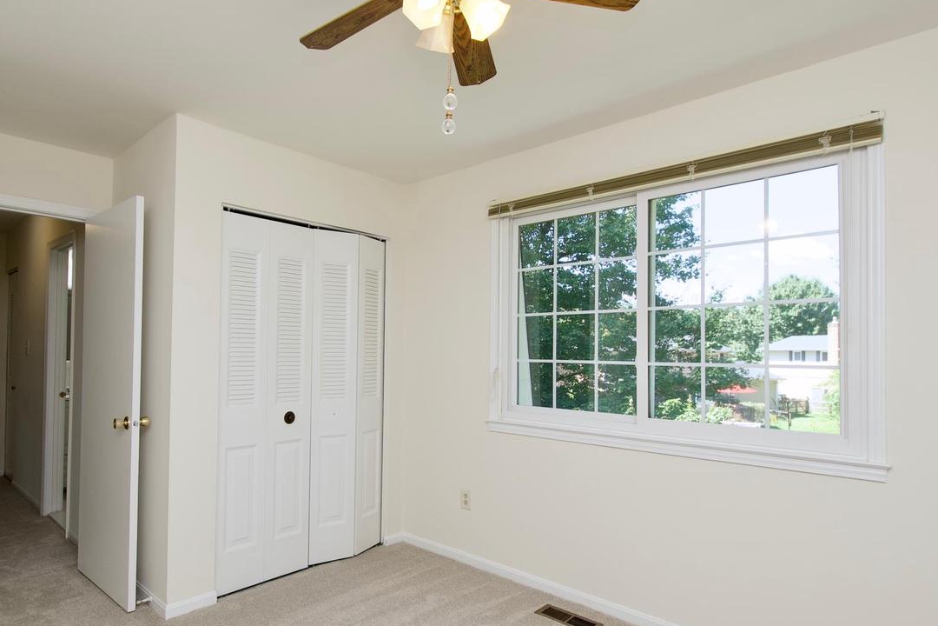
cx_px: 388
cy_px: 323
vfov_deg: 61.9
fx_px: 521
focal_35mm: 20
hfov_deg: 83.2
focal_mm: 10
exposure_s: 1/60
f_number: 7.1
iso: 320
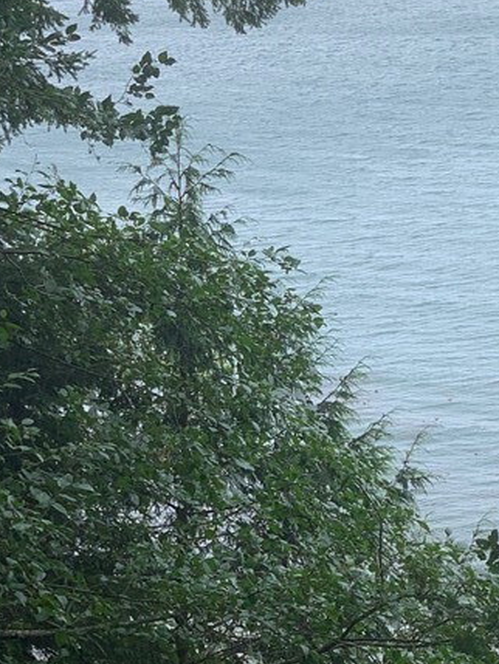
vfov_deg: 15.7
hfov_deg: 11.8
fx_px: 2382
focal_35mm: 124
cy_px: 80
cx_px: 559
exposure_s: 1/631
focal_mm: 6
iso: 16
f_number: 2.4
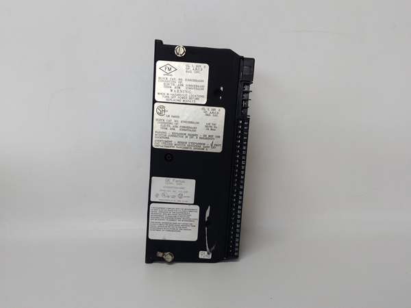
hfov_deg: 65.3
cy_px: 154
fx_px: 321
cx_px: 206
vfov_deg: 51.4
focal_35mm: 27
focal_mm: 3.79
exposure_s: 1/50
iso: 143
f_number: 2
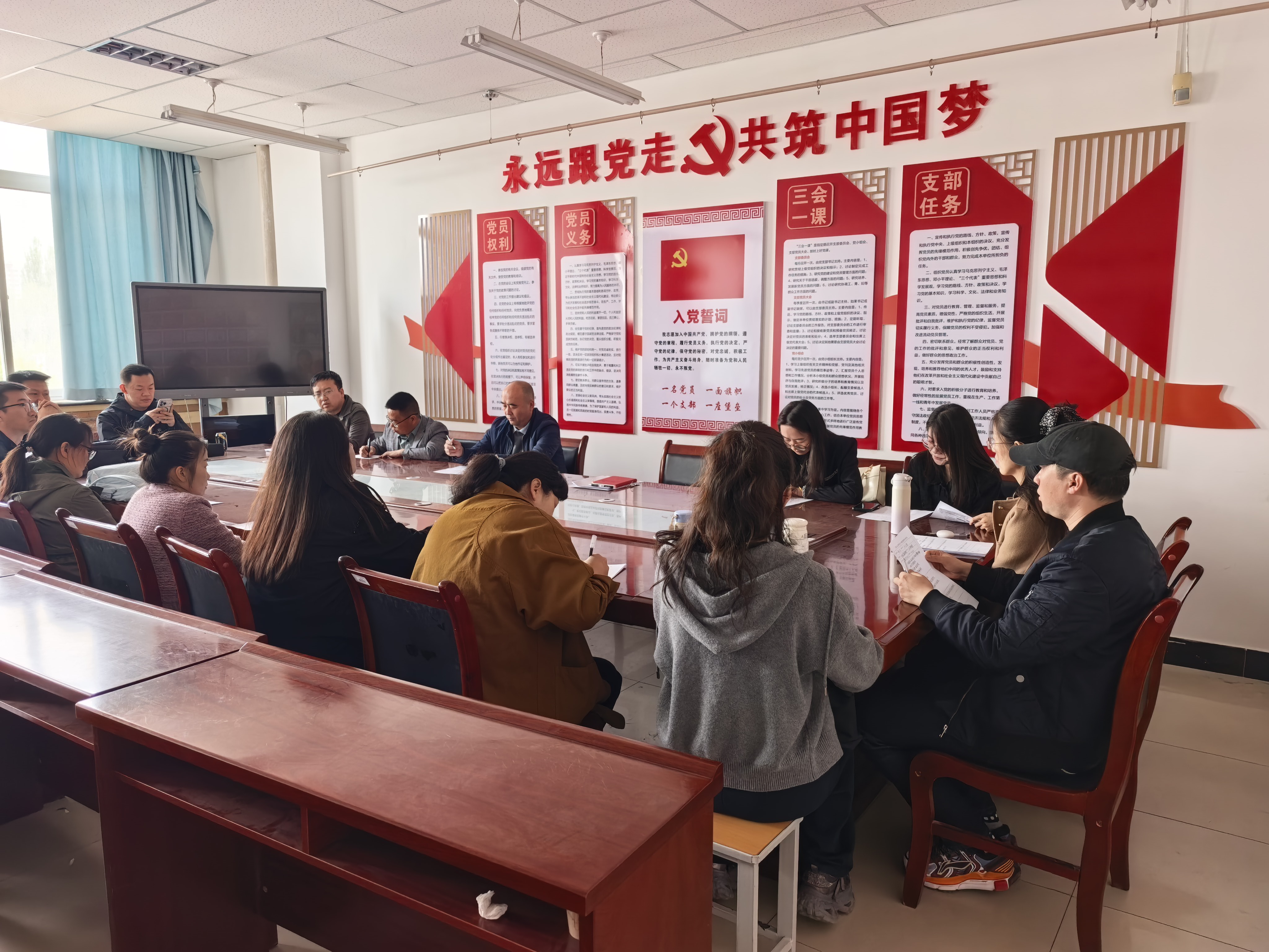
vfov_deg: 56.8
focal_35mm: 24
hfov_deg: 71.6
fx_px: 880
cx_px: 634
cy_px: 476
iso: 160
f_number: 1.6
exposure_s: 1/412
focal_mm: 8.5
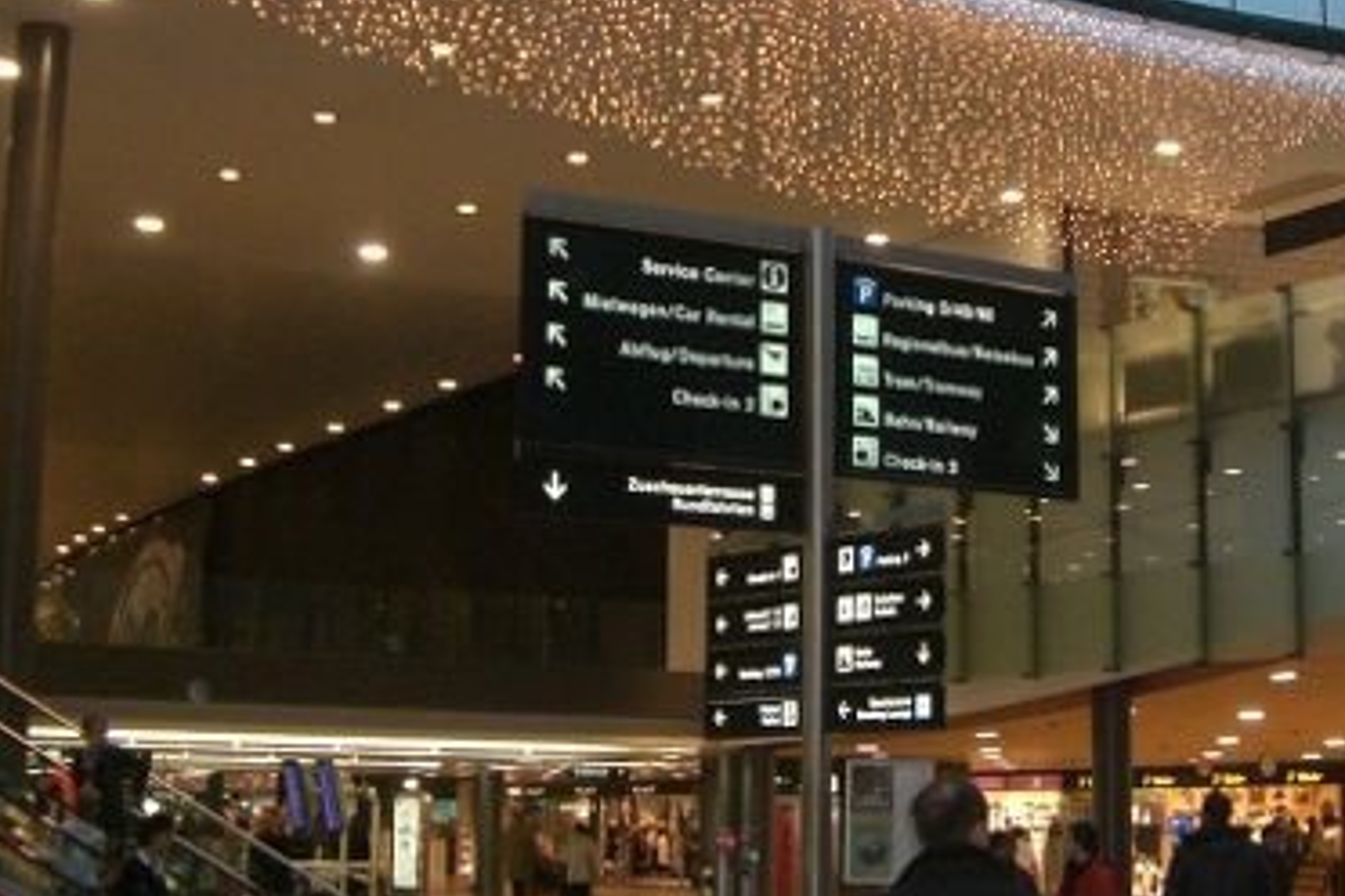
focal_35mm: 69
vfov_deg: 19.7
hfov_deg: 29.1
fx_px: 2578
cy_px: 367
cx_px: 850
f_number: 2.7
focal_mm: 6.2
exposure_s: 1/60
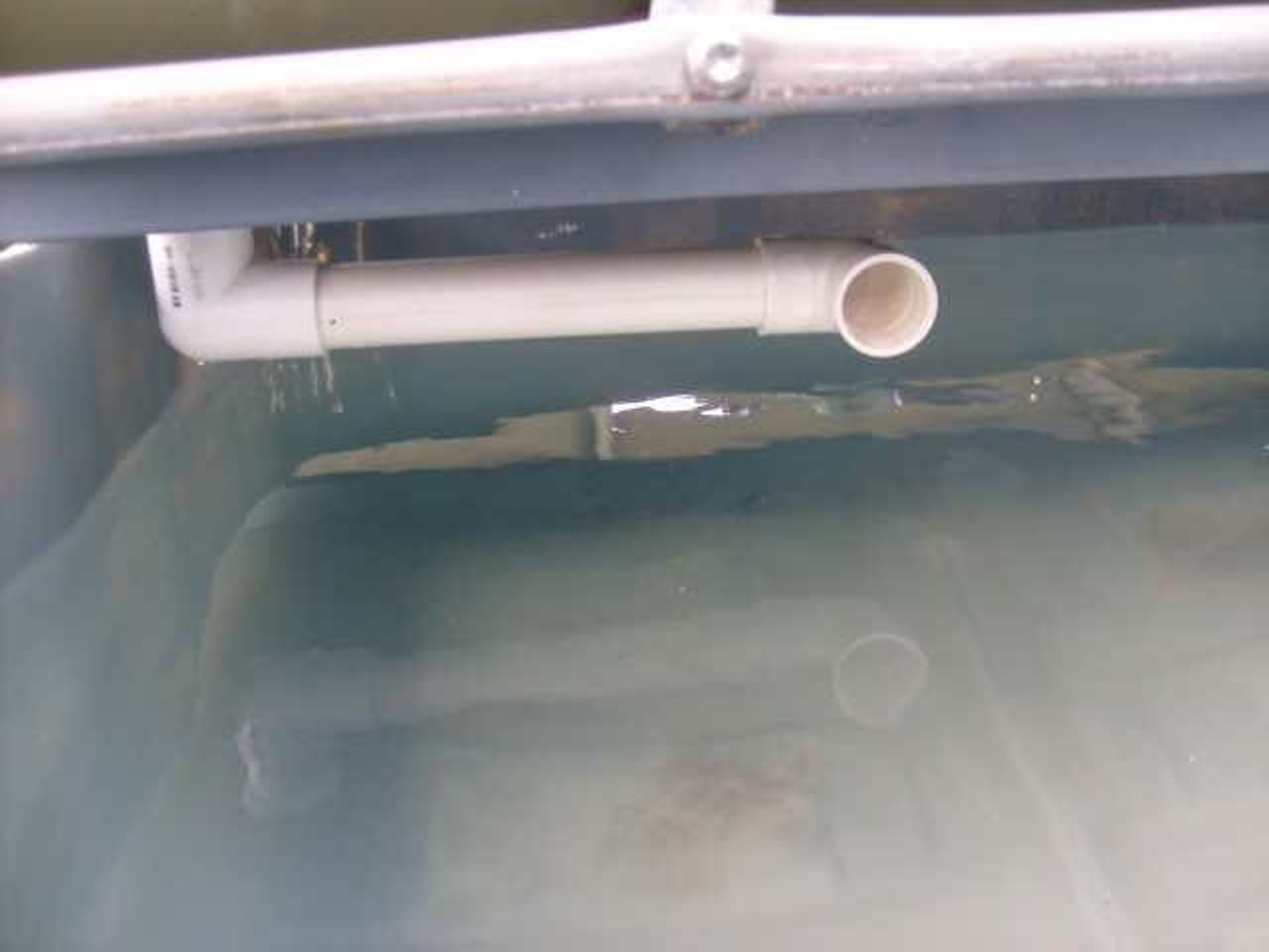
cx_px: 634
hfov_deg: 52.6
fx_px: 1283
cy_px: 476
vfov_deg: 40.7
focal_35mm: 35
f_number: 2.8
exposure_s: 1/45
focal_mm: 5.8
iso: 80
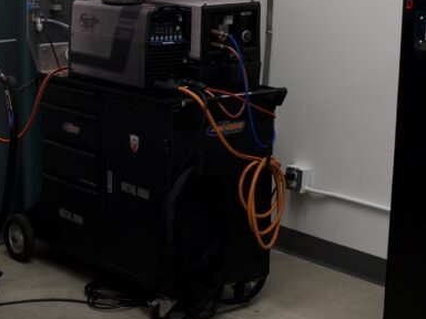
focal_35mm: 92
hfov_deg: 21.2
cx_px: 118
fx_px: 1132
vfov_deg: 16.0
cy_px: 117
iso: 200
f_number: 4
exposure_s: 1/60
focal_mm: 24
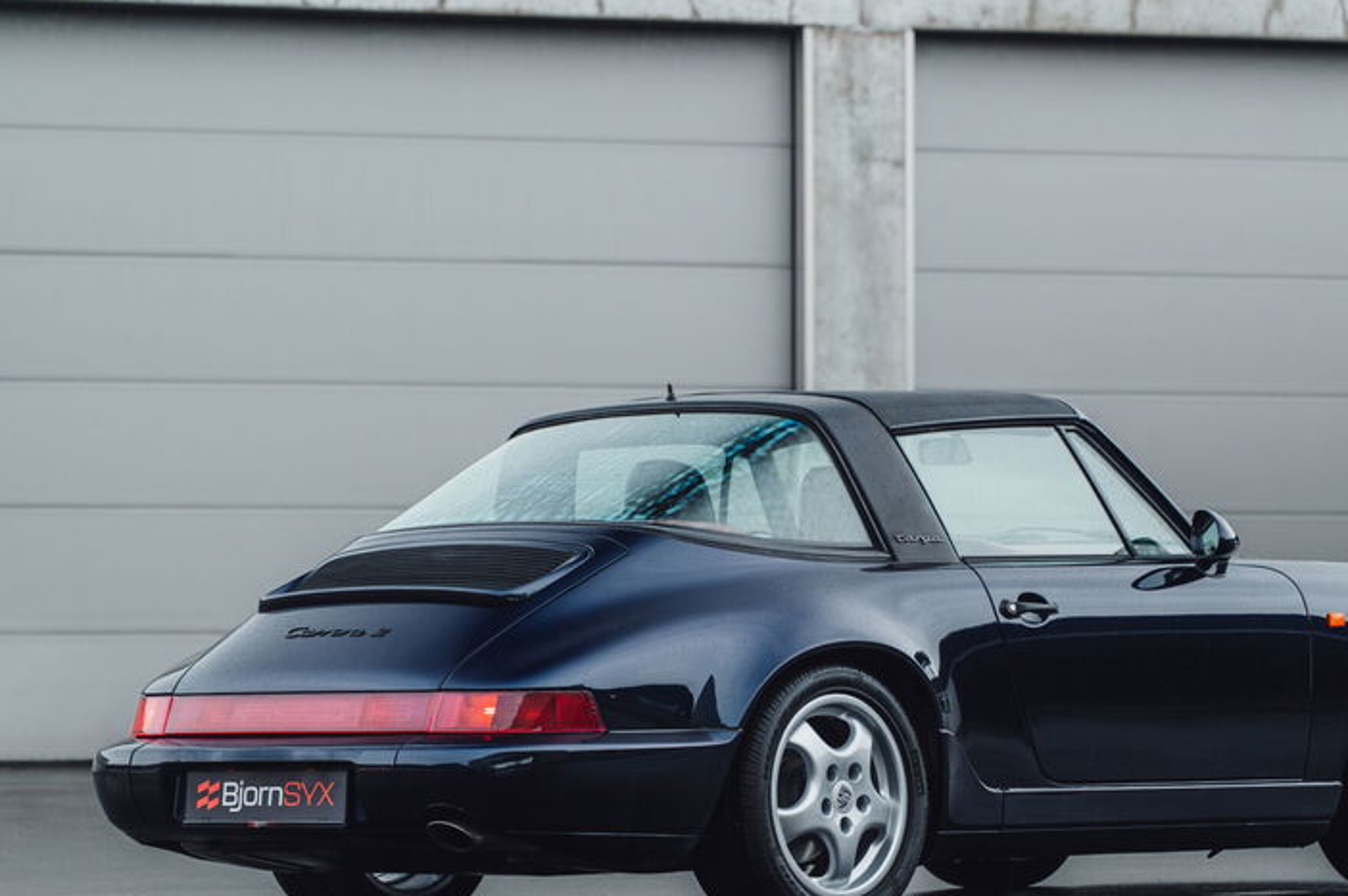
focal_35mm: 178
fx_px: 6660
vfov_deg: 7.7
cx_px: 810
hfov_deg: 11.6
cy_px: 540
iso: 800
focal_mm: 122
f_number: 5.6
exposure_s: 1/60
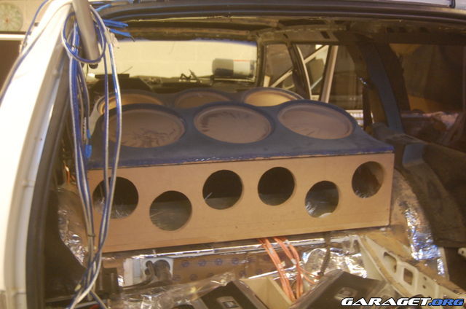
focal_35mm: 39
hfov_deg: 49.6
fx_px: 504
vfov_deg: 34.1
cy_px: 154
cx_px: 233
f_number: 4.2
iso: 1100
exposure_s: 1/8
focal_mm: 26
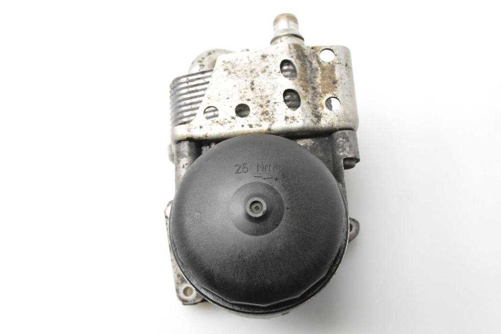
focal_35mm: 45
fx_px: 626
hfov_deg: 43.6
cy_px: 167
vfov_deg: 29.8
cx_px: 250
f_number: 8
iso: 6400
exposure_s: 1/250
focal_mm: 30
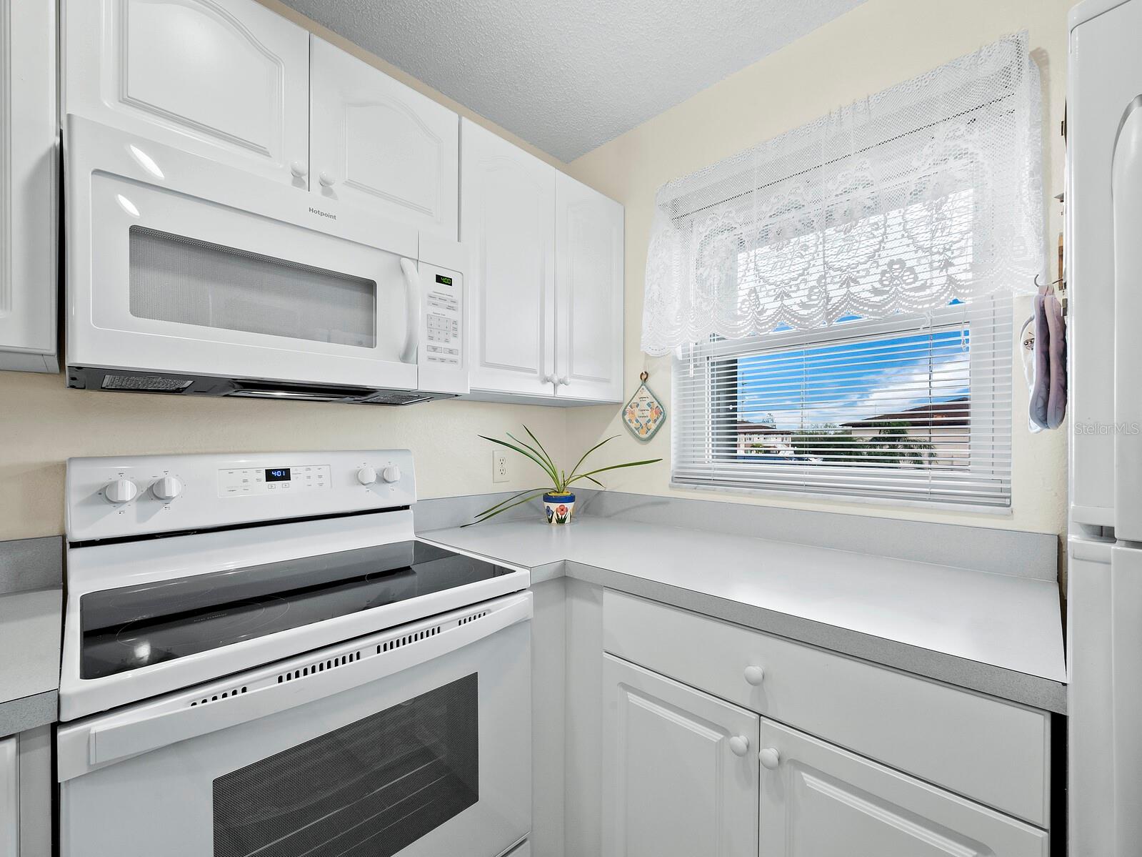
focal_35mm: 14
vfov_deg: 85.7
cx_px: 571
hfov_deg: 102.1
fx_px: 462
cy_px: 428
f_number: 10
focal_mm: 7
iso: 400
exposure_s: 1/5
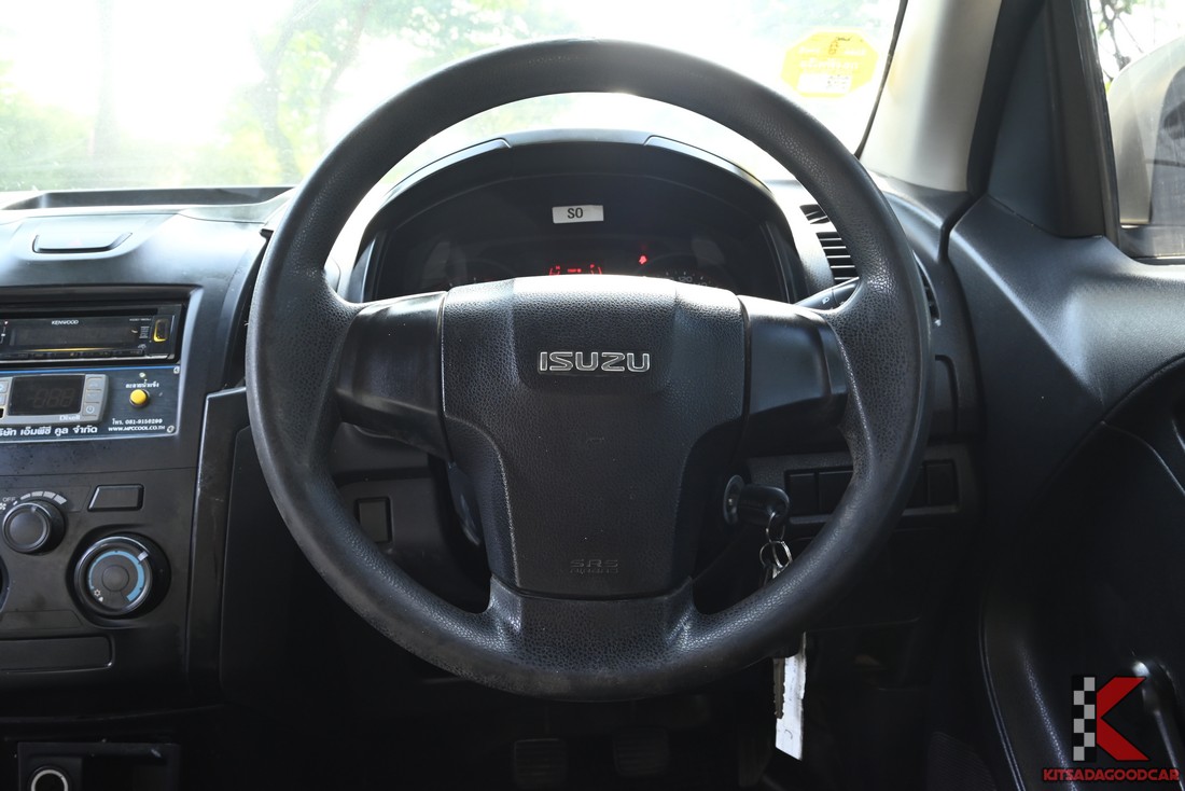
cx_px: 592
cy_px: 396
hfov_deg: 61.1
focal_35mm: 30
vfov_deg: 43.0
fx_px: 1004
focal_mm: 30.5
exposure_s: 1/25
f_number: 13
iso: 1600
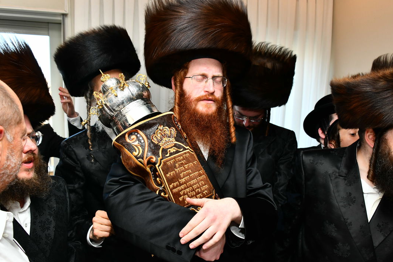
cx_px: 193
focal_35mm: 37
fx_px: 404
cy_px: 137
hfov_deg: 51.9
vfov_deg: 35.9
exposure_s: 1/200
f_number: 5.6
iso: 500
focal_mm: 28
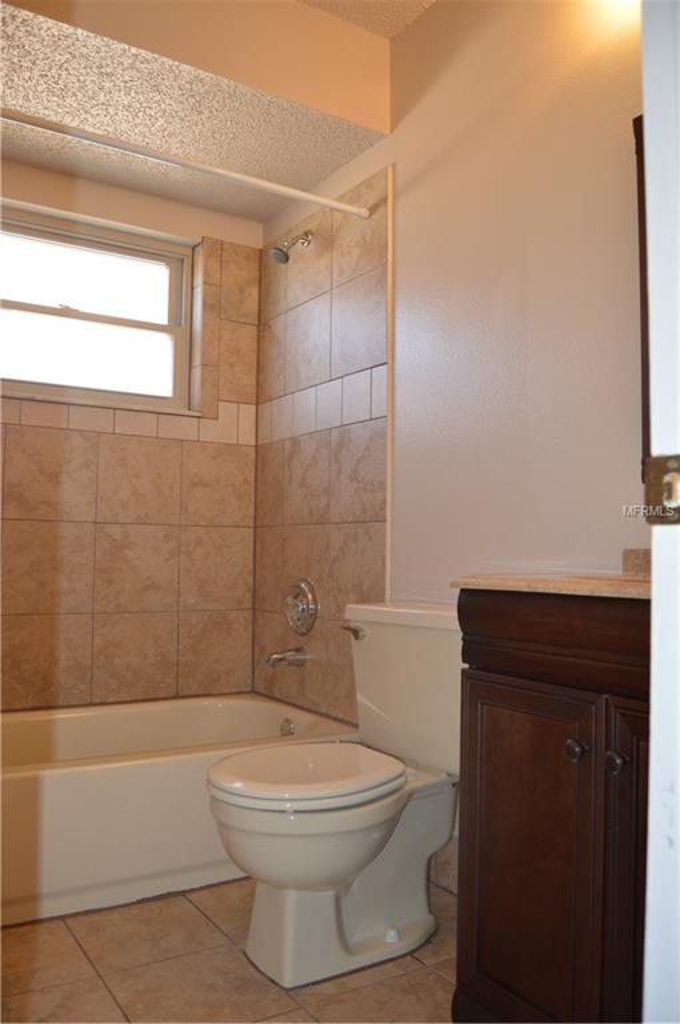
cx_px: 340
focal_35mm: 27
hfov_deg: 47.8
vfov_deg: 67.4
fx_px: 767
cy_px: 512
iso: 400
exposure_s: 1/80
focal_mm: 18
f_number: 4
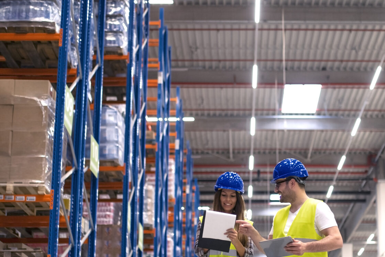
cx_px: 270
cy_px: 205
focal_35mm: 80
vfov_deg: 16.9
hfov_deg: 25.2
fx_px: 856
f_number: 1.4
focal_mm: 35
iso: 500
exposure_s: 1/250
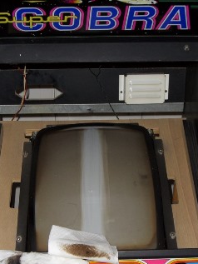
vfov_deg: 29.5
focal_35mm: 65
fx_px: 495
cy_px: 185
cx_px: 86
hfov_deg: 22.6
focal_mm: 8.2
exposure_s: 1/45
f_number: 3.8
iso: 200
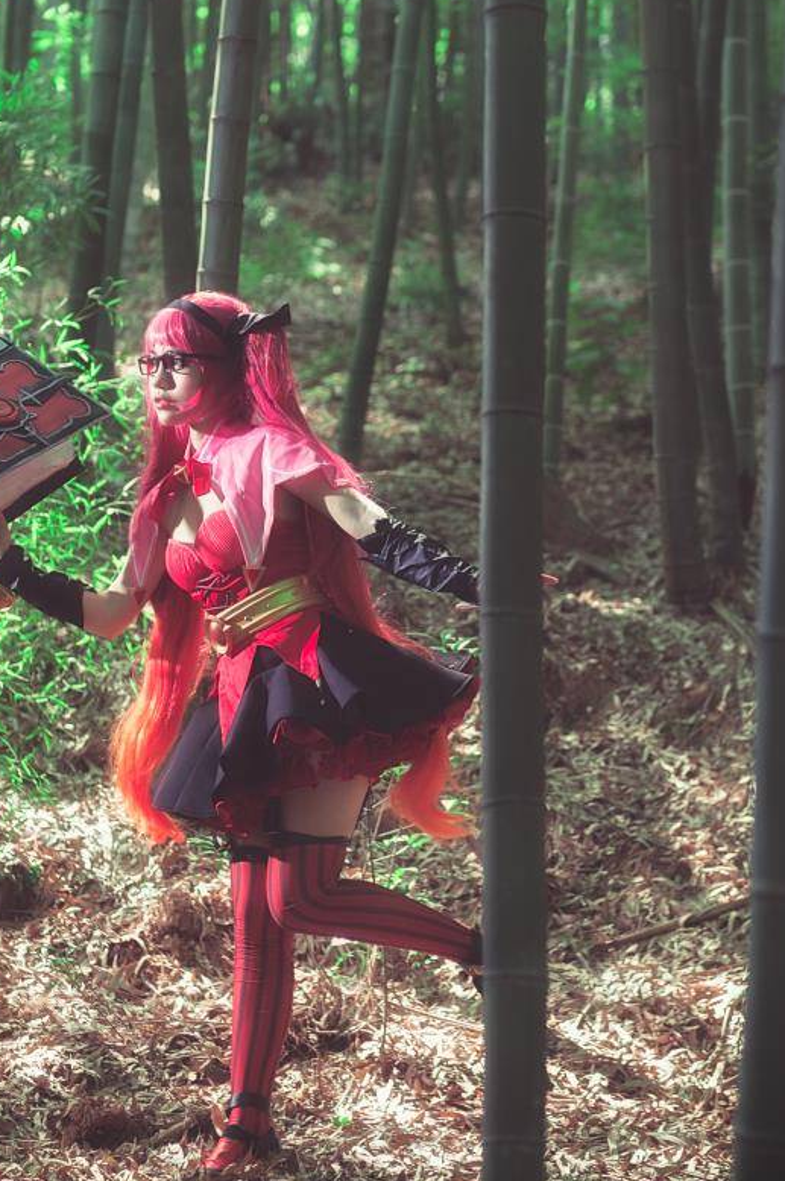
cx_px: 340
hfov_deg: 12.7
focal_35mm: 108
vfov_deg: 18.9
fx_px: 3540
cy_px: 430
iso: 250
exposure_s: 1/80
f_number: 3.5
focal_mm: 70
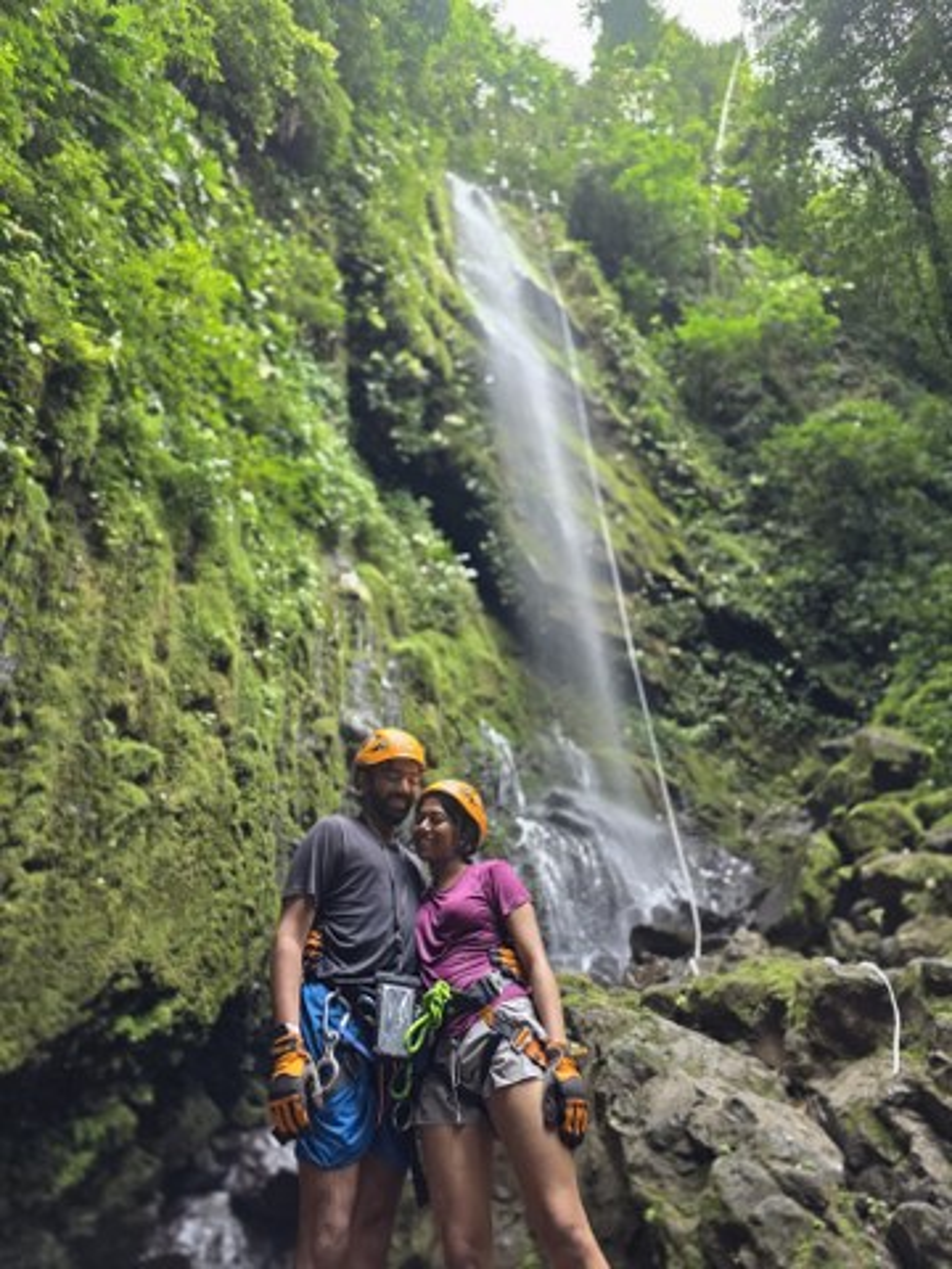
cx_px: 476
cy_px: 634
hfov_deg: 58.9
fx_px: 843
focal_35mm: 23
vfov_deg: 73.9
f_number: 1.7
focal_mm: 6.3
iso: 200
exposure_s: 1/120
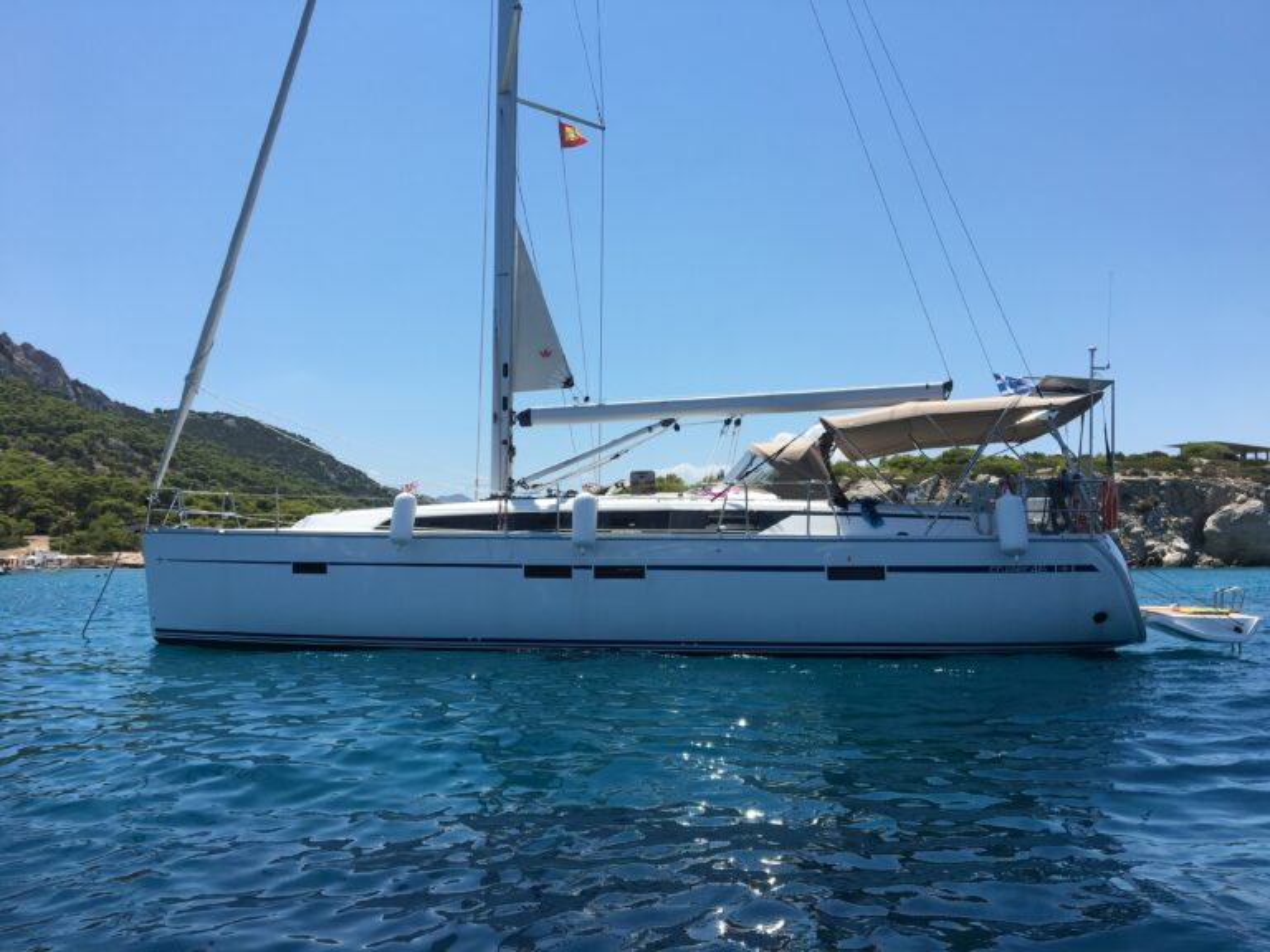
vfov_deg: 48.2
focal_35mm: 29
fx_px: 1064
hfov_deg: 61.7
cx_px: 635
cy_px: 476
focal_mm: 4.15
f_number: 2.2
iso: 25
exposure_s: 1/1876
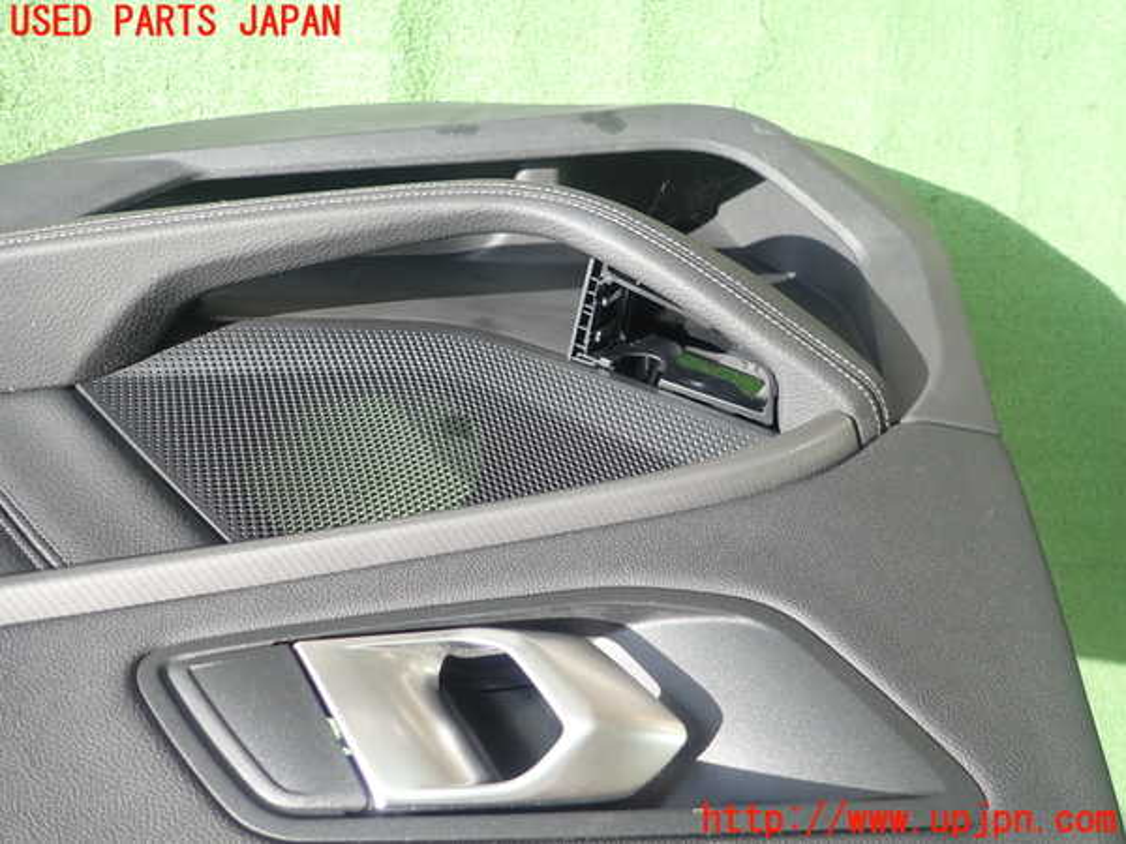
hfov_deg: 69.4
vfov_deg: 54.9
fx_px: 813
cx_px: 563
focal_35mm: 25
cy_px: 422
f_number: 2
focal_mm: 4.5
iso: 100
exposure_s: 1/60
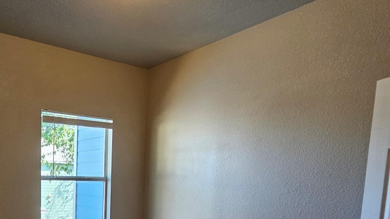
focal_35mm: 28
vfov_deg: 37.6
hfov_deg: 64.1
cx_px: 100
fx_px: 290
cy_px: 213
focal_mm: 2.2
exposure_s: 1/60
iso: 125
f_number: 2.2
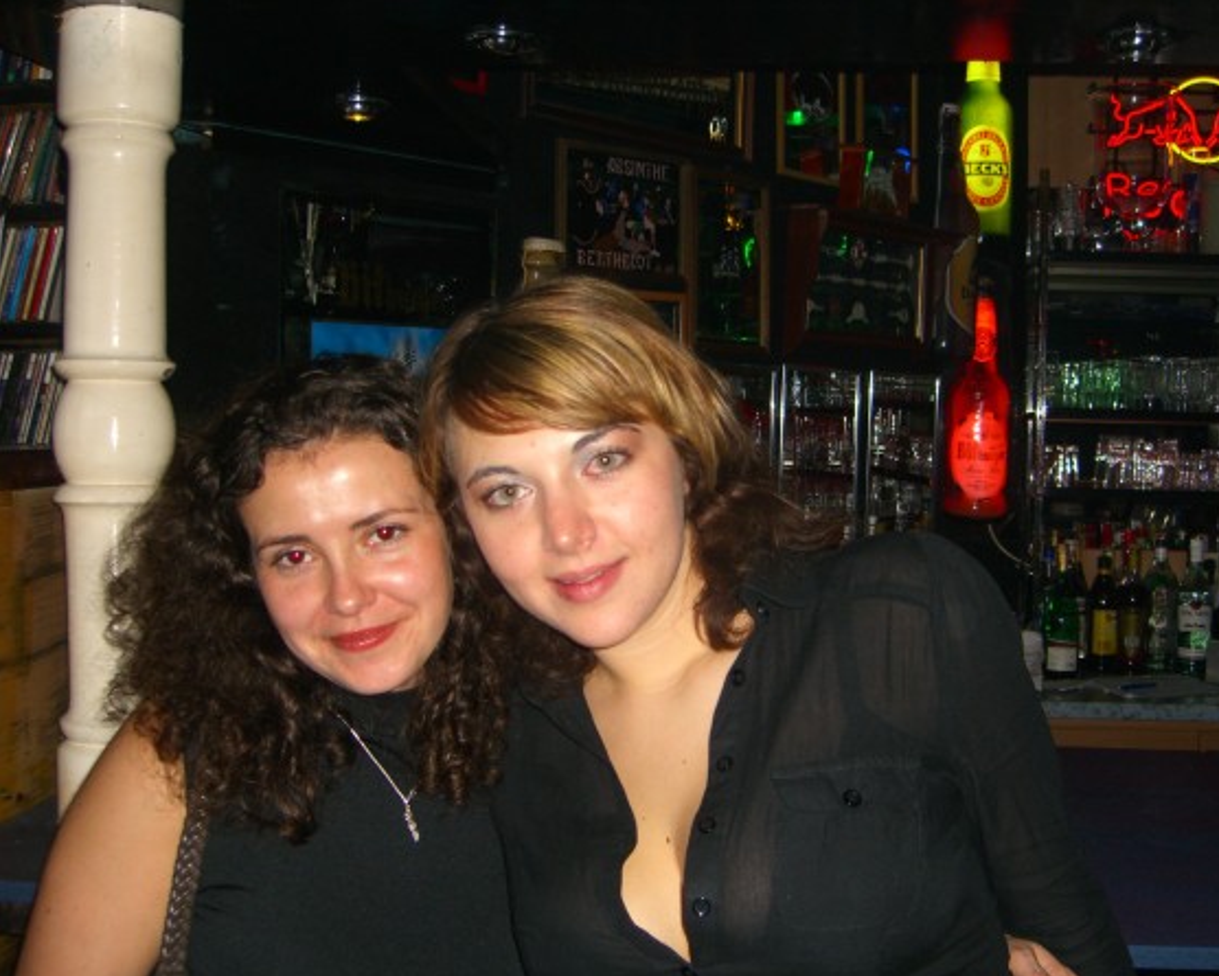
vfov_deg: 37.3
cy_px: 491
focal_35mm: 40
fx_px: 1443
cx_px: 656
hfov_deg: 45.8
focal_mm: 7.9
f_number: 2.8
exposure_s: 1/60
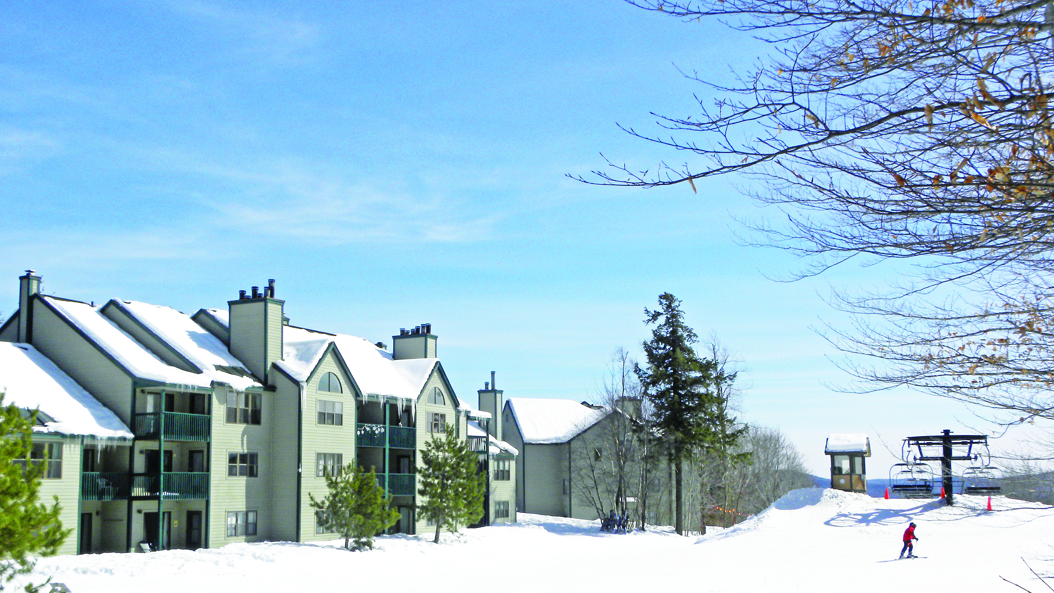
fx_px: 1146
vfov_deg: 29.0
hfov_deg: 49.4
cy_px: 347
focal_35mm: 41
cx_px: 525
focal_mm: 6.6
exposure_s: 1/462
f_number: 7.1
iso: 64
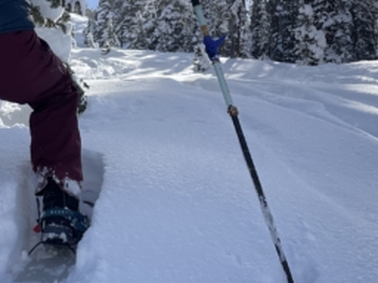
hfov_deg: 27.0
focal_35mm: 71
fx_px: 775
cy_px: 41
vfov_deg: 20.4
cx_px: 94
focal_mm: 4.2
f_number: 1.6
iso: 32
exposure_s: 1/4831
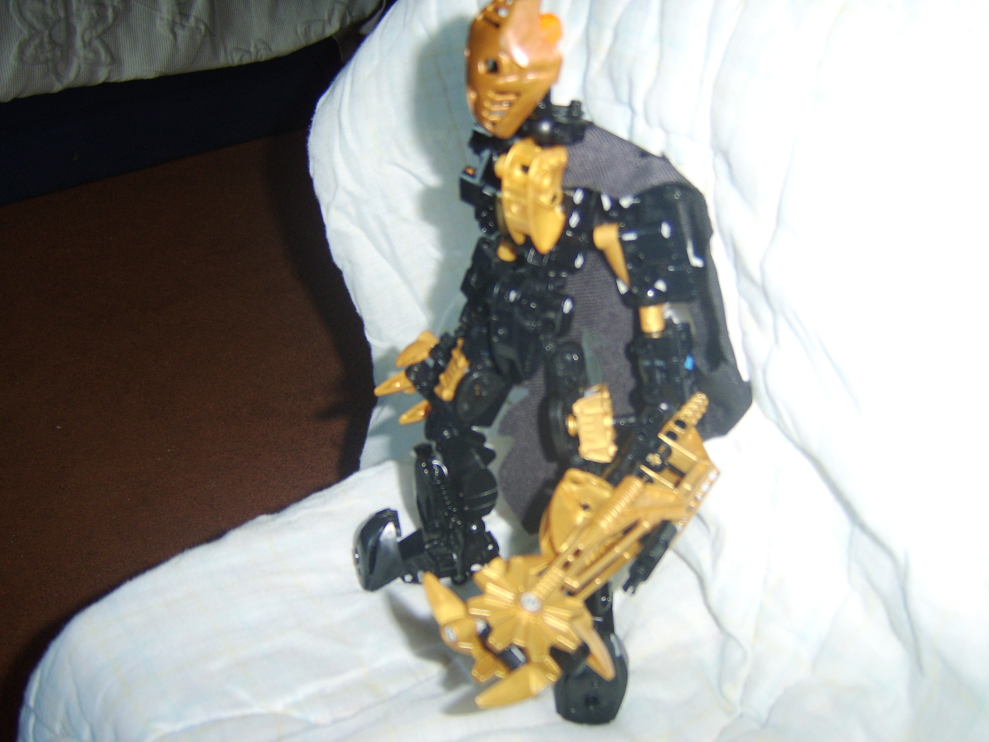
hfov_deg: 58.4
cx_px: 494
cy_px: 371
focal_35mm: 31
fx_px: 886
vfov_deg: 45.4
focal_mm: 8.13
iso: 141
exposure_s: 1/30
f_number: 2.7
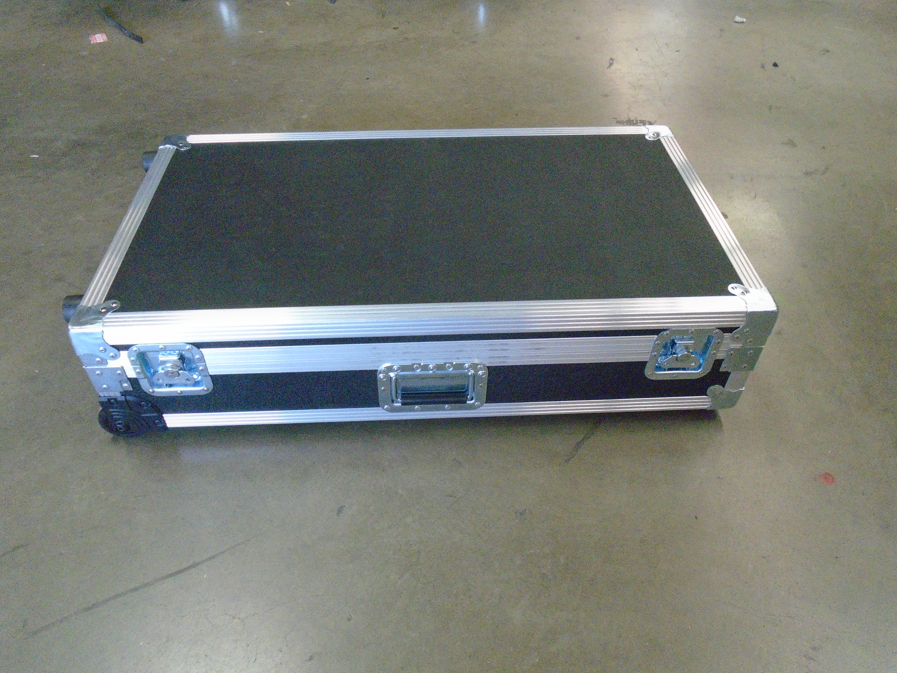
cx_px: 448
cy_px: 336
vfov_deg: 53.1
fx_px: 674
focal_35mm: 26
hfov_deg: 67.3
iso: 800
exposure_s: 1/100
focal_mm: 4.6
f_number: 3.2
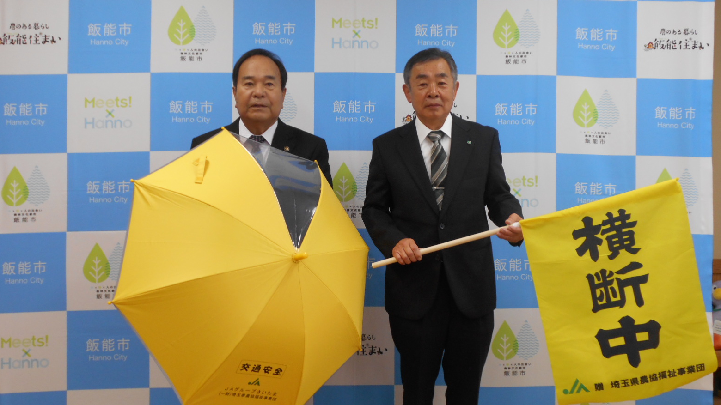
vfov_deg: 31.2
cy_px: 208
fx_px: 726
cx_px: 356
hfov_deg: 52.8
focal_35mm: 38
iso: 180
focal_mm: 5.8
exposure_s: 1/30
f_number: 3.6
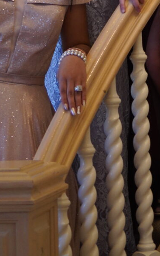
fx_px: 1116
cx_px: 127
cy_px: -247
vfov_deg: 11.8
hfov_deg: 8.2
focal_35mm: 160
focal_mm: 37
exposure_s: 1/40
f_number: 3.2
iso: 1000
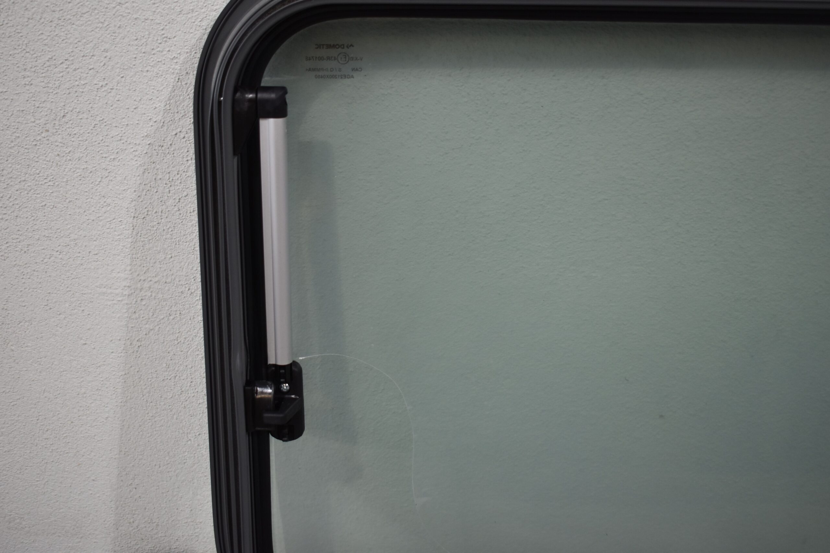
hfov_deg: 45.0
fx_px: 1003
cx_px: 415
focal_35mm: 44
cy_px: 276
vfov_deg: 30.9
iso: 720
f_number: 4.2
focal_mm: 29
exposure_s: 1/250
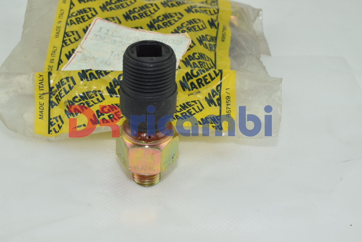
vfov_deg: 22.7
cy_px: 121
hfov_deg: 33.4
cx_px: 181
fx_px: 604
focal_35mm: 60
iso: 160
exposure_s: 1/50
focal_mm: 40
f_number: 14
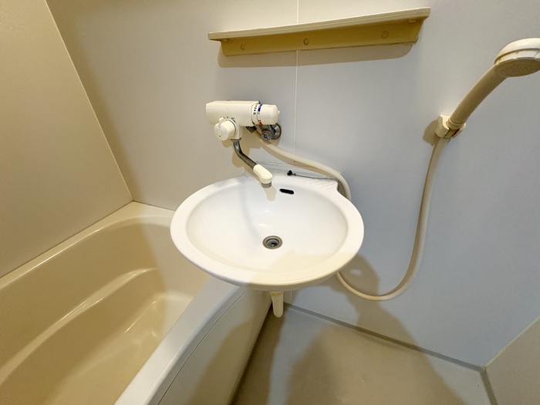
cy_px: 202
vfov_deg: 85.7
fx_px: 218
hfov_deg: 102.1
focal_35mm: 14
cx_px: 270
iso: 320
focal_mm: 2.22
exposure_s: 1/60
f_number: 2.2
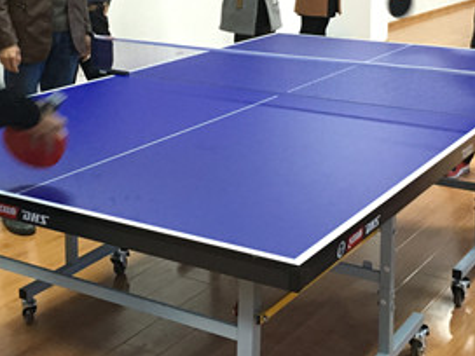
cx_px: 217
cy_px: 38
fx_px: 878
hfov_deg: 30.3
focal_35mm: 64
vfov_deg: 22.4
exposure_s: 1/20
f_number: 2.2
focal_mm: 4.15
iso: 200
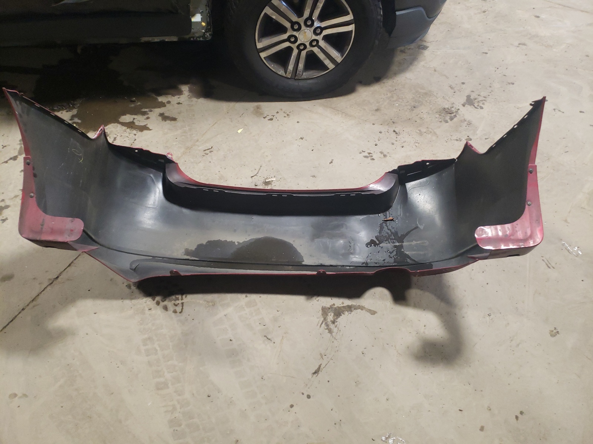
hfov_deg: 67.3
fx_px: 445
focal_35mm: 26
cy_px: 222
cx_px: 296
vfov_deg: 53.1
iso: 267
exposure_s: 1/60.2
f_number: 1.5
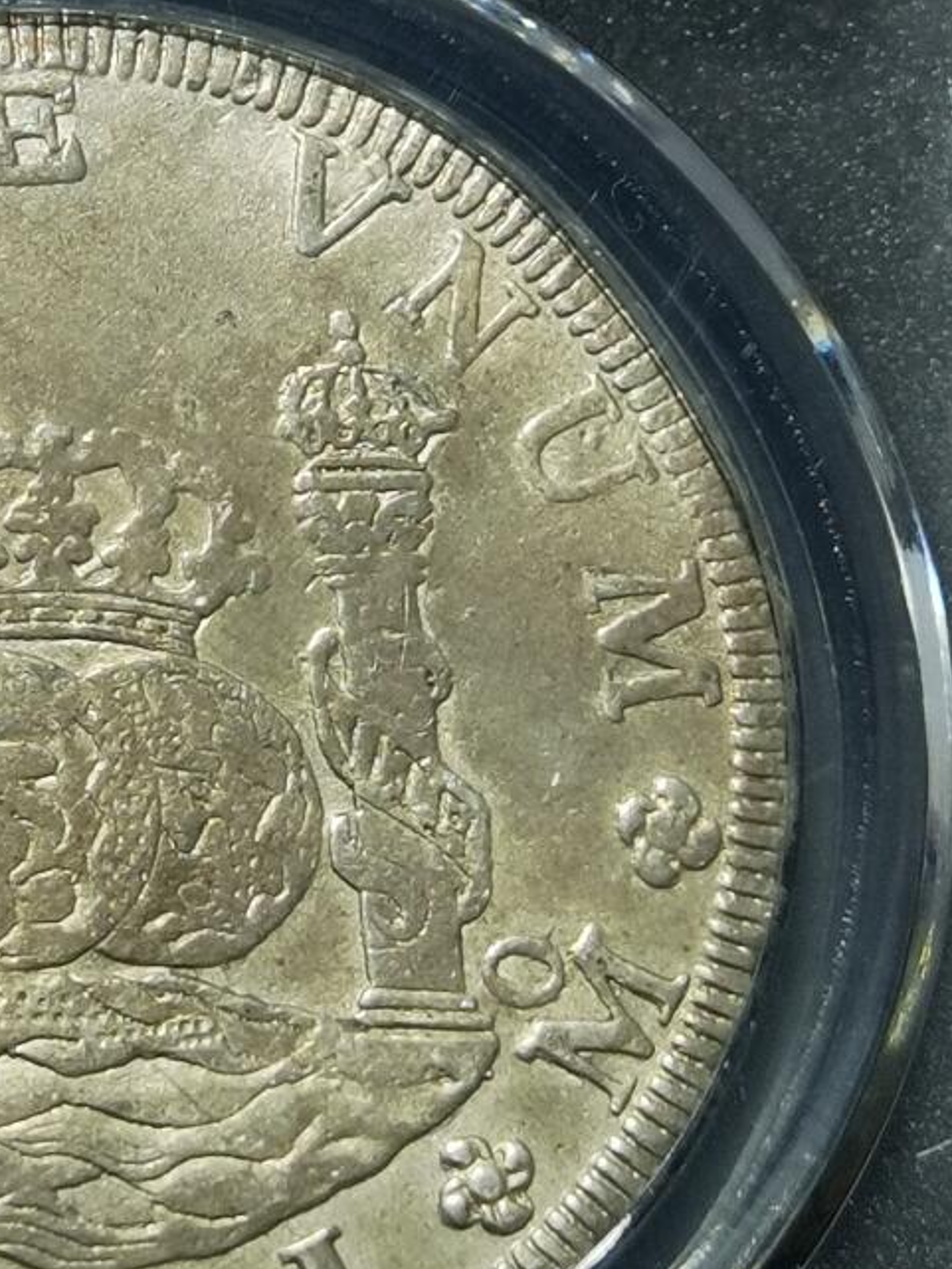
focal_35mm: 174
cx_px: 59
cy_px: 224
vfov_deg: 11.3
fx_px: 6378
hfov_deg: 8.5
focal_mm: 6.67
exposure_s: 1/100
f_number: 1.9
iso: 64
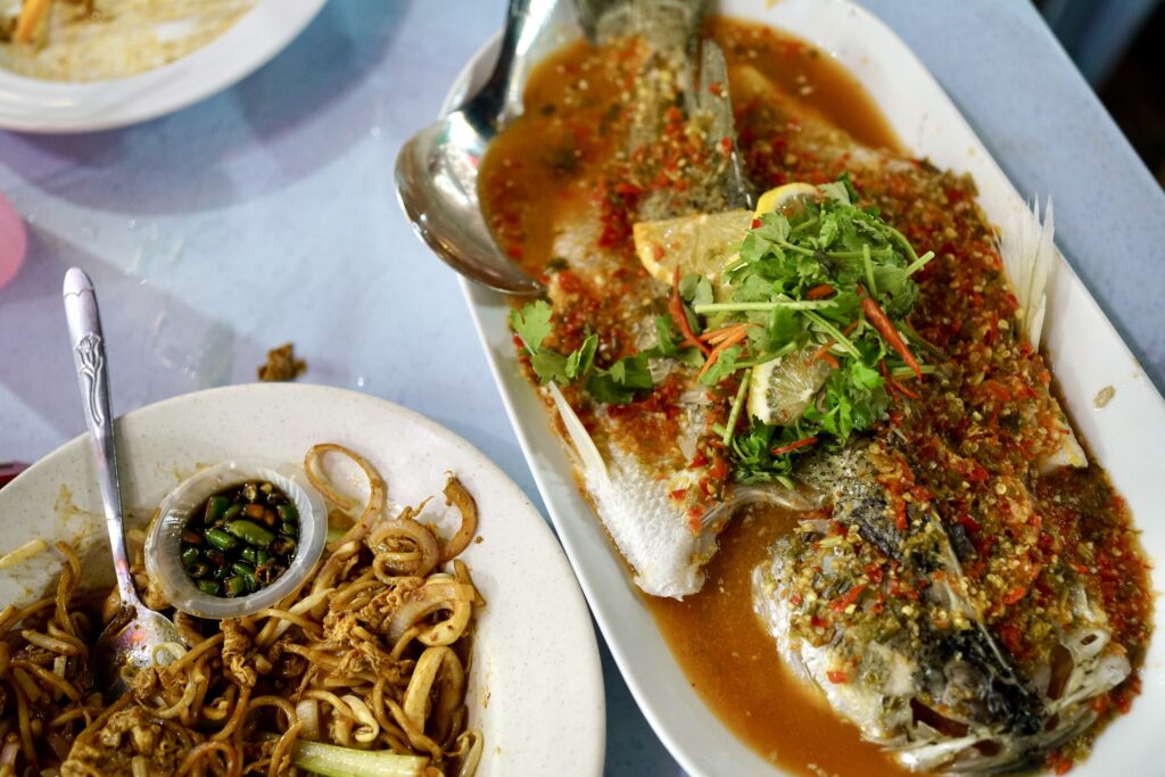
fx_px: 1133
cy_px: 388
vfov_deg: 37.9
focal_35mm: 35
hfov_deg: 54.4
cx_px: 582
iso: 2000
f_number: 2.8
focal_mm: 35
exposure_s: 1/320
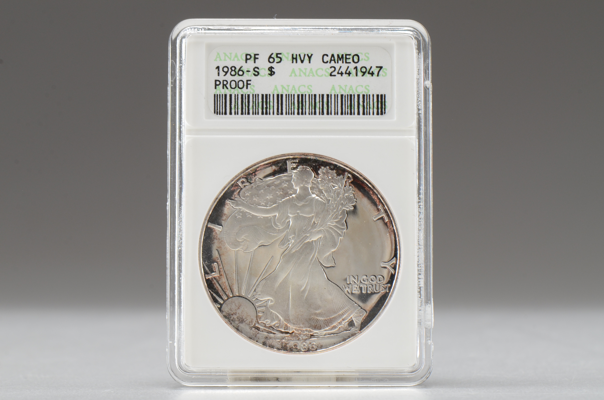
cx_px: 302
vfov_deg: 10.7
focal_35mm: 128
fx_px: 2135
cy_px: 200
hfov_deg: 16.1
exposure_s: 1/100
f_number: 14
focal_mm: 85
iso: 320
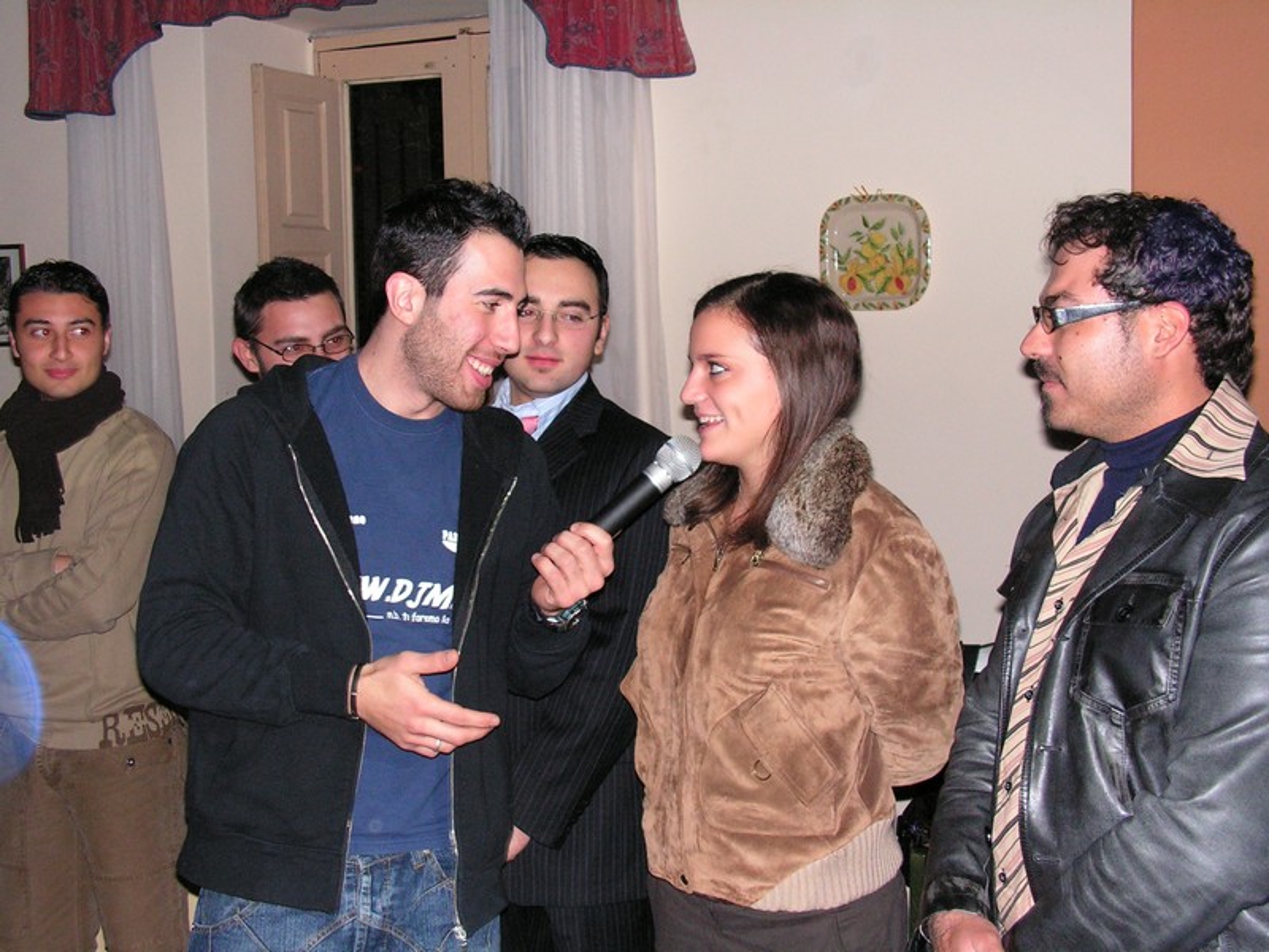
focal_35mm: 48
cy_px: 476
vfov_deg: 30.3
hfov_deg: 39.7
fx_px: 1760
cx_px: 634
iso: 200
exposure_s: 1/40
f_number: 3.2
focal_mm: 8.1
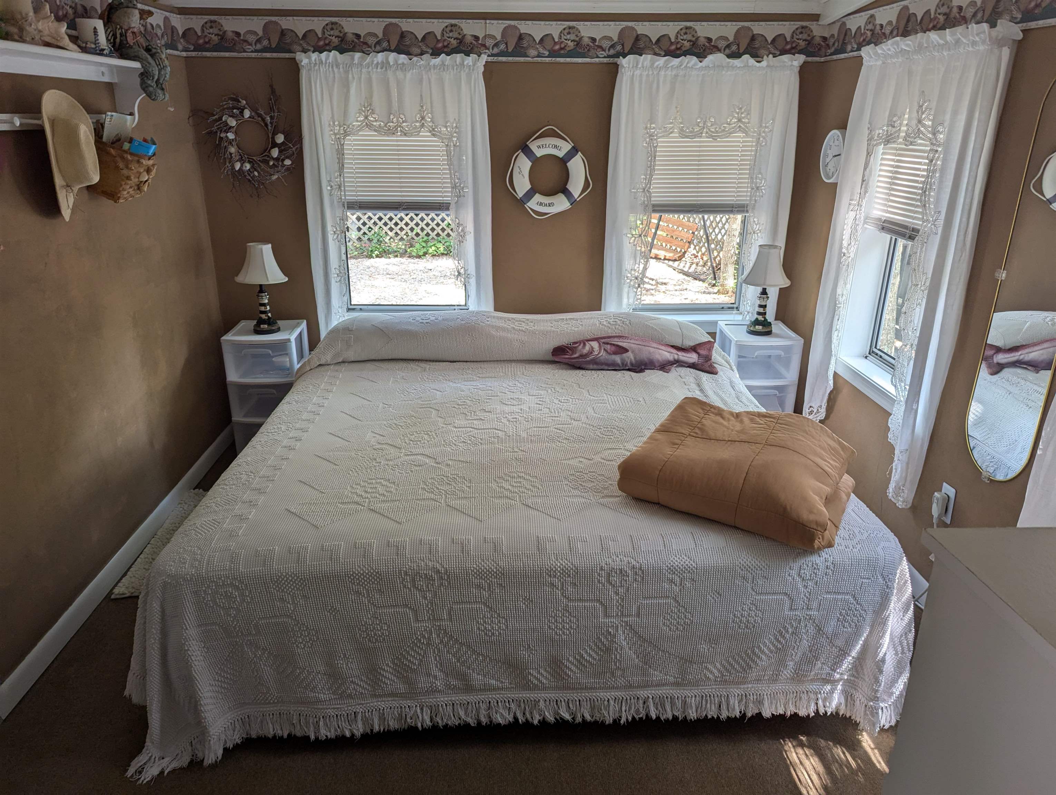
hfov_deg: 71.5
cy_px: 398
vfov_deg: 56.9
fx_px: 733
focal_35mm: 24
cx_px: 528
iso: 51
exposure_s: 1/75.5
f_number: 1.85
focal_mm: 6.81
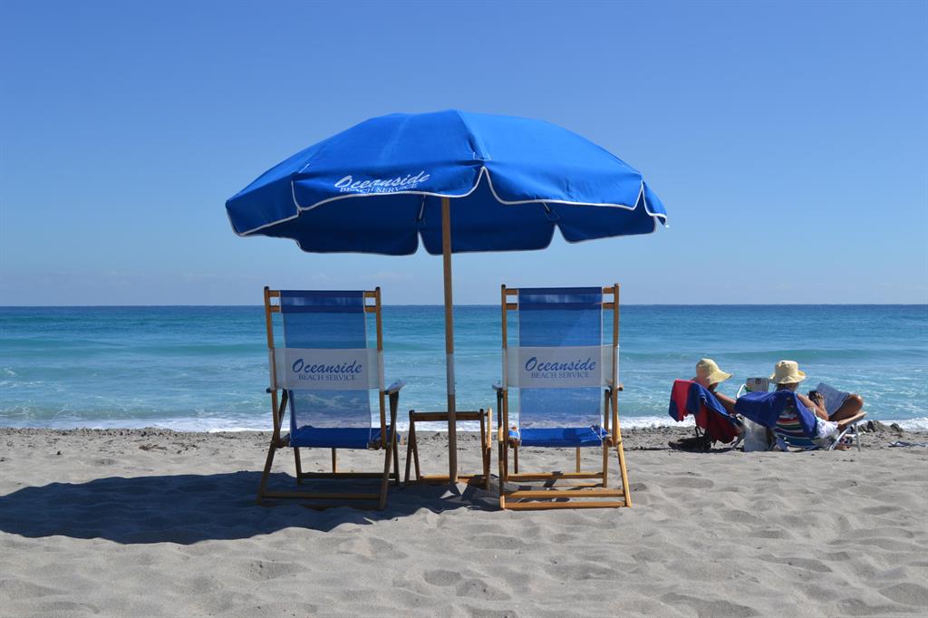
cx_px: 464
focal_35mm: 39
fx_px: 1005
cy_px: 309
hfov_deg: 49.6
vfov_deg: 34.2
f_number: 8
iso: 100
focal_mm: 26
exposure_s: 1/250
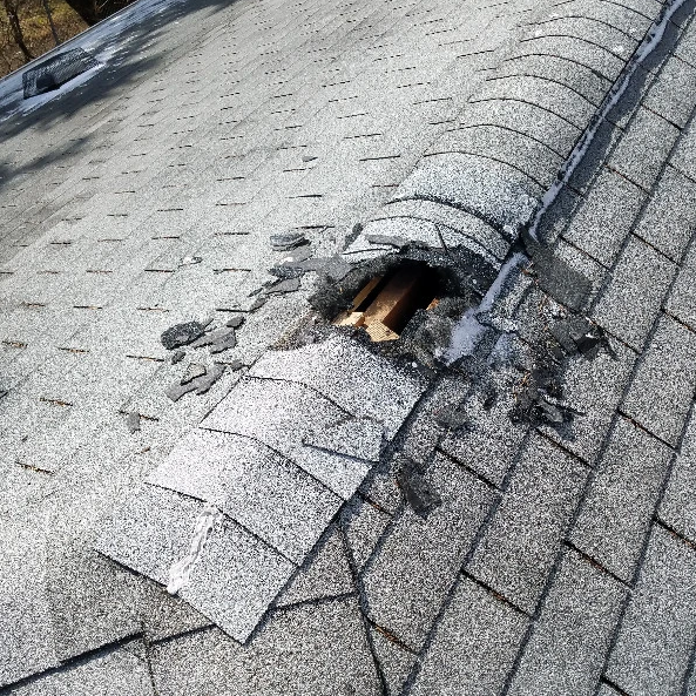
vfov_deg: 52.5
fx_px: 705
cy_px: 347
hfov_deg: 52.5
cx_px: 337
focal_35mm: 31
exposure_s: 1/2528
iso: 50
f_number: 1.7
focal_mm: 4.2
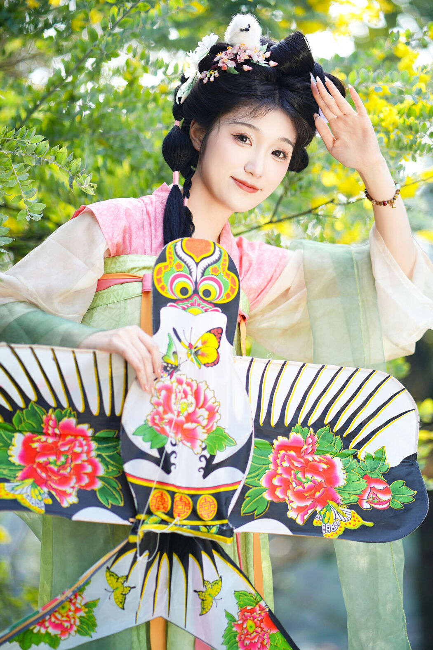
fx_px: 1533
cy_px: 325
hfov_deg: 16.1
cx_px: 216
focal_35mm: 85
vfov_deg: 23.9
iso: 125
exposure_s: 1/1000
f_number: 2
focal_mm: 85
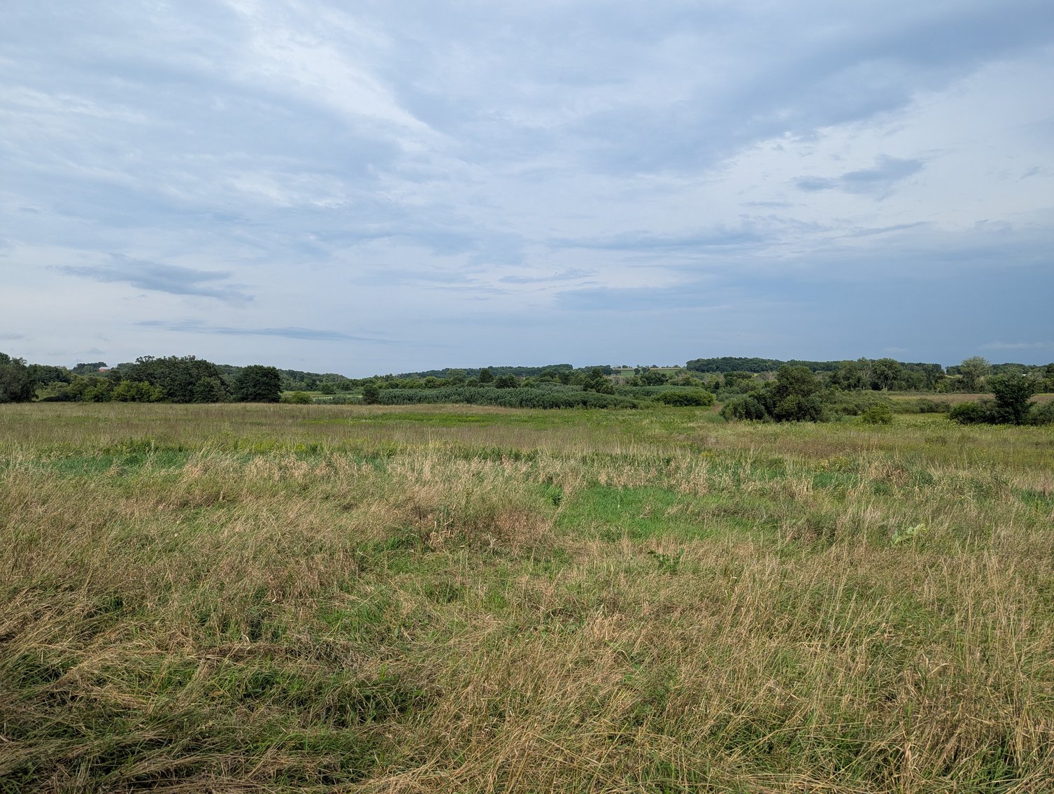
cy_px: 397
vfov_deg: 56.9
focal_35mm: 24
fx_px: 732
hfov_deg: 71.5
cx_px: 527
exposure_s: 1/1529
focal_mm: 6.81
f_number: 1.85
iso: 49
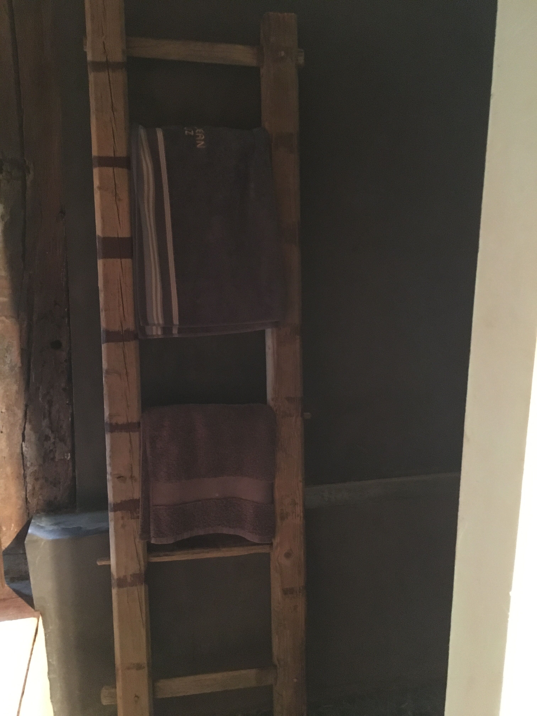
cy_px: 358
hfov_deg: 48.2
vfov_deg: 61.7
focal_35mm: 29
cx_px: 268
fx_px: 600
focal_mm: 4.15
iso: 640
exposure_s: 1/17
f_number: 2.2
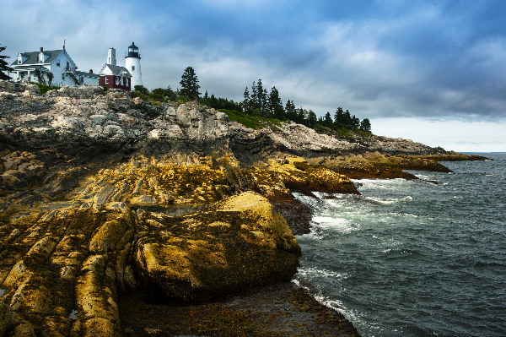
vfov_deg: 35.0
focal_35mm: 38
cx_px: 253
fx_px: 534
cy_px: 168
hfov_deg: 50.7
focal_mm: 38
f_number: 16
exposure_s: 1/125
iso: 400
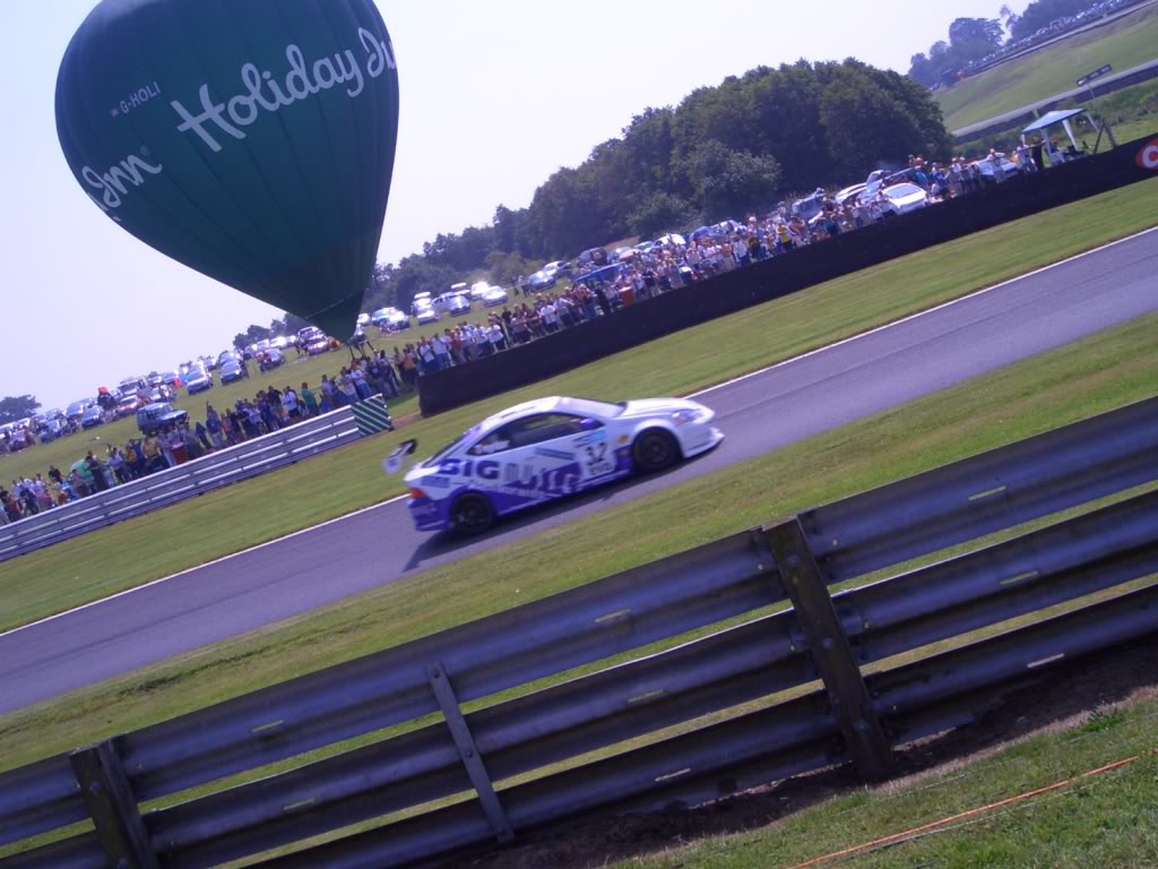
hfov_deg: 43.9
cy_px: 434
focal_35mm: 43
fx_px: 1438
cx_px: 579
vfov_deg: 33.6
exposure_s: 1/500
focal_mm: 5.7
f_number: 4.3
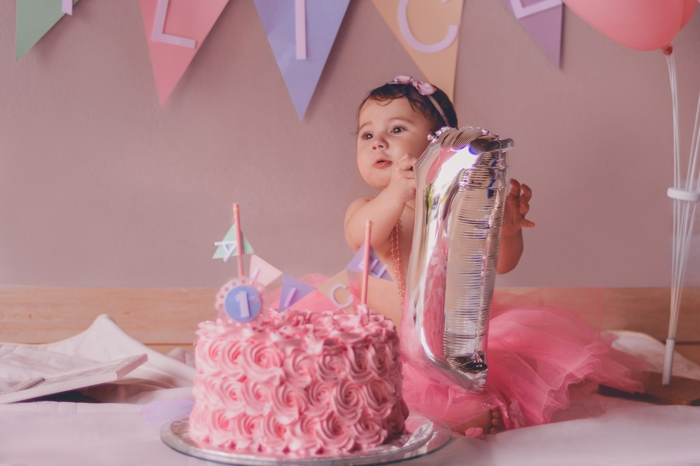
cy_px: 233
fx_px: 1457
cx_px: 350
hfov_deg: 27.0
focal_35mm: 75
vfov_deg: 18.2
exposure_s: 1/200
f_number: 1.8
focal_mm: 50
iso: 100
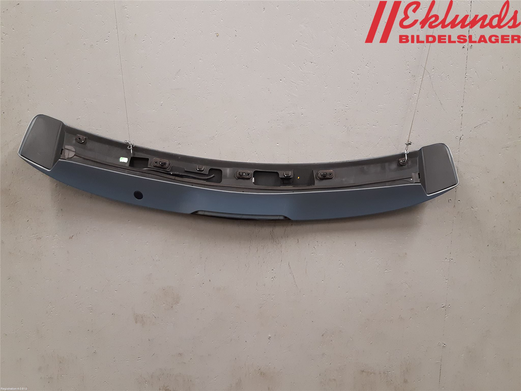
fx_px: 391
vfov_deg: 53.1
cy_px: 196
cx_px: 260
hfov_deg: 67.3
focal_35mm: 26
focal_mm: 3.93
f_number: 1.7
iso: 200
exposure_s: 1/50
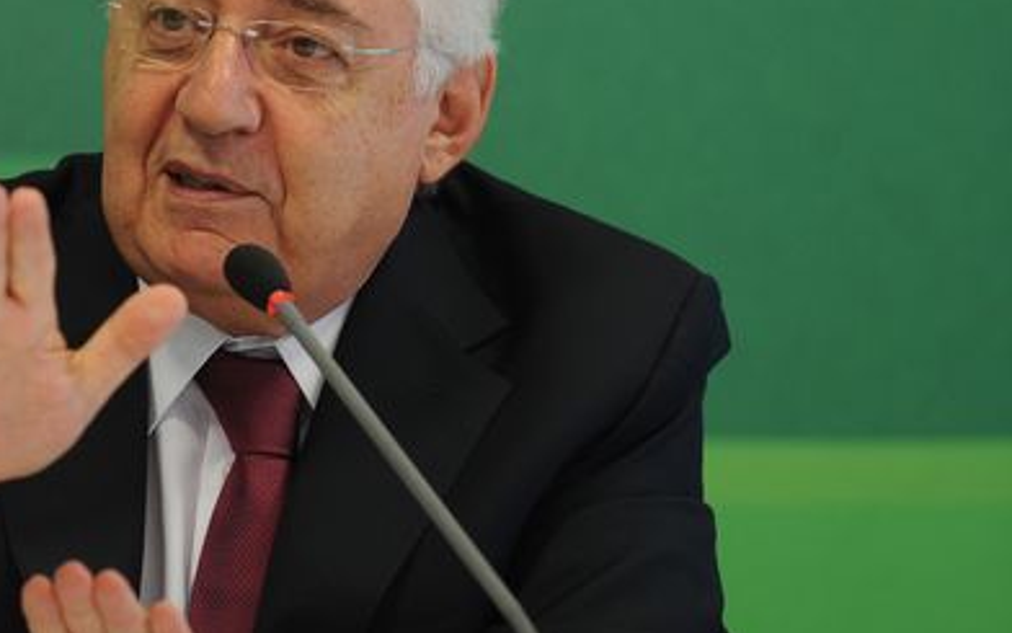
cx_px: 150
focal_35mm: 394
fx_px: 10867
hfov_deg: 5.3
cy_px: 174
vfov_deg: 3.3
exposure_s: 1/160
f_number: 3.2
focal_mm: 190
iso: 400
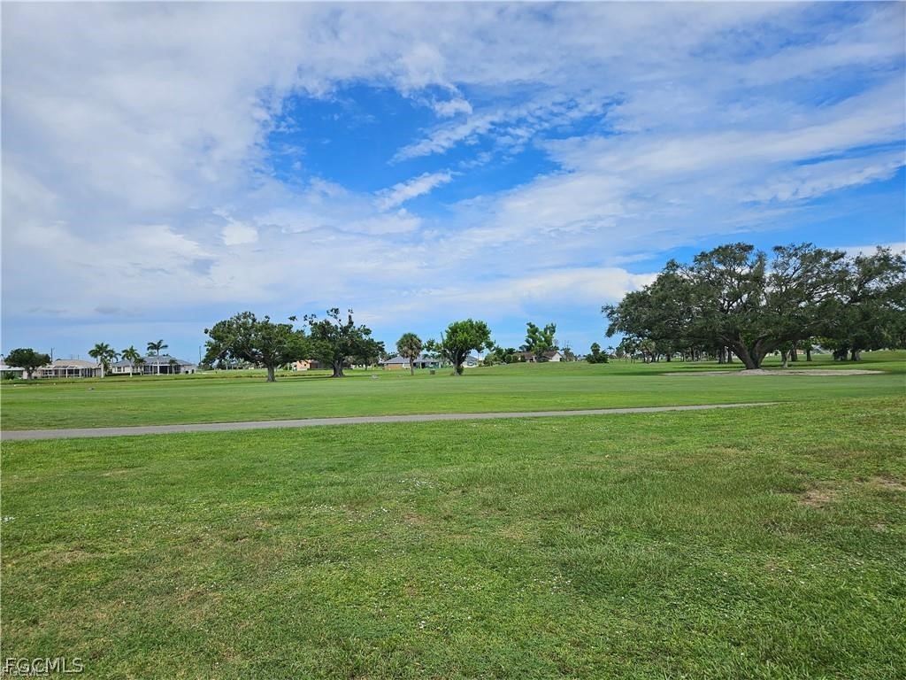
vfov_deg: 58.9
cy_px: 340
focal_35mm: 23
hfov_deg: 73.9
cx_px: 453
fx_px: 602
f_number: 1.8
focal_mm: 5.4
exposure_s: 1/3977
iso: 25
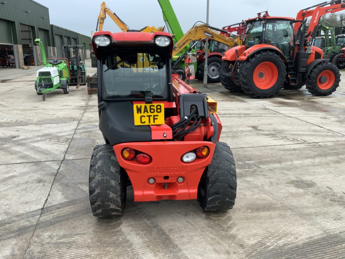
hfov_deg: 61.7
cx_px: 172
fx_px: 289
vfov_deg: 48.2
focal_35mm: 29
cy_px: 130
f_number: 1.8
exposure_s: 1/163
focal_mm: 3
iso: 16
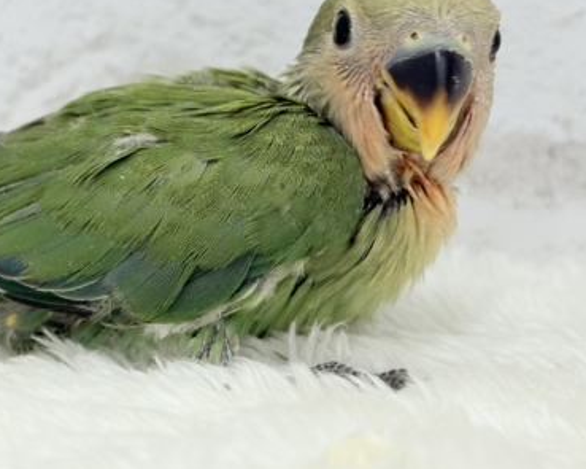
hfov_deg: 21.7
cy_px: 159
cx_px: 245
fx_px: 1526
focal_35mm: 88
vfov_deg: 17.4
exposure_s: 1/100
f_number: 1.6
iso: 100
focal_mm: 5.96
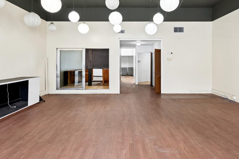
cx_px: 124
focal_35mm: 22
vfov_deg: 57.1
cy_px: 74
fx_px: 146
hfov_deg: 78.6
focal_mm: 14
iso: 200
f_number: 11
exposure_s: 1/8
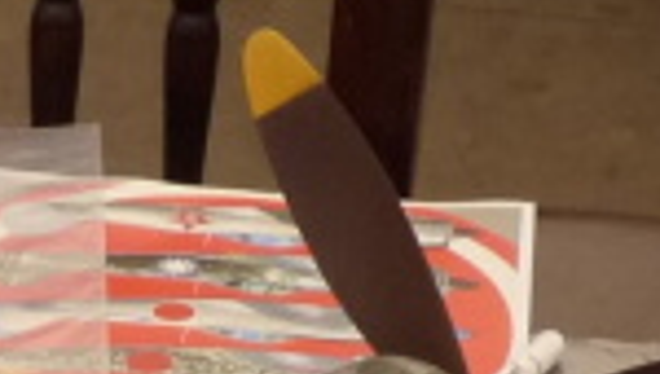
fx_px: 3051
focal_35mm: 174
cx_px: -22
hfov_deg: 12.2
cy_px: 1148
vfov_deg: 6.4
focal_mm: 4.8
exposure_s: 1/125
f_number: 4
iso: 200
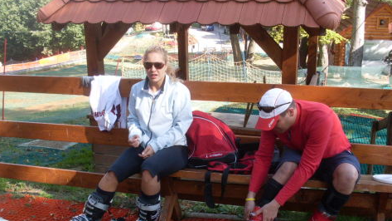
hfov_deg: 48.4
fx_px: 437
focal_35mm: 42
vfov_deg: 28.3
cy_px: 127
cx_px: 195
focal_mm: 6.3
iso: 80
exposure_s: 1/250
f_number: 2.8
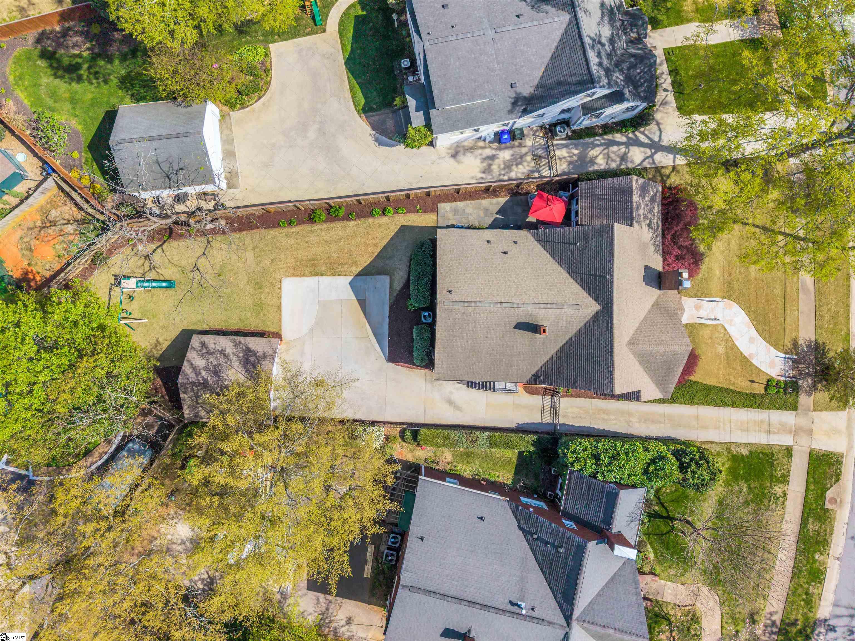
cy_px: 320
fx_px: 593
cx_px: 428
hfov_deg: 71.6
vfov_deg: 56.8
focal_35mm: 24
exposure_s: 1/8000
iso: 200
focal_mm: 8.67
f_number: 1.8
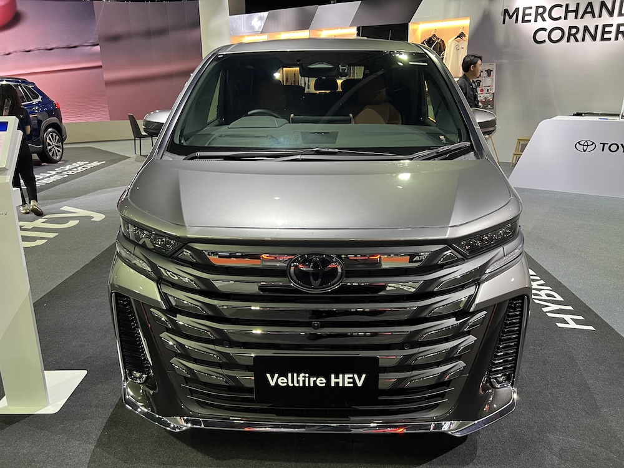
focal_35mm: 26
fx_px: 469
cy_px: 234
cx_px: 312
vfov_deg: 53.1
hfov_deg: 67.3
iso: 125
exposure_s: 1/50
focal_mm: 5.7
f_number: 1.5
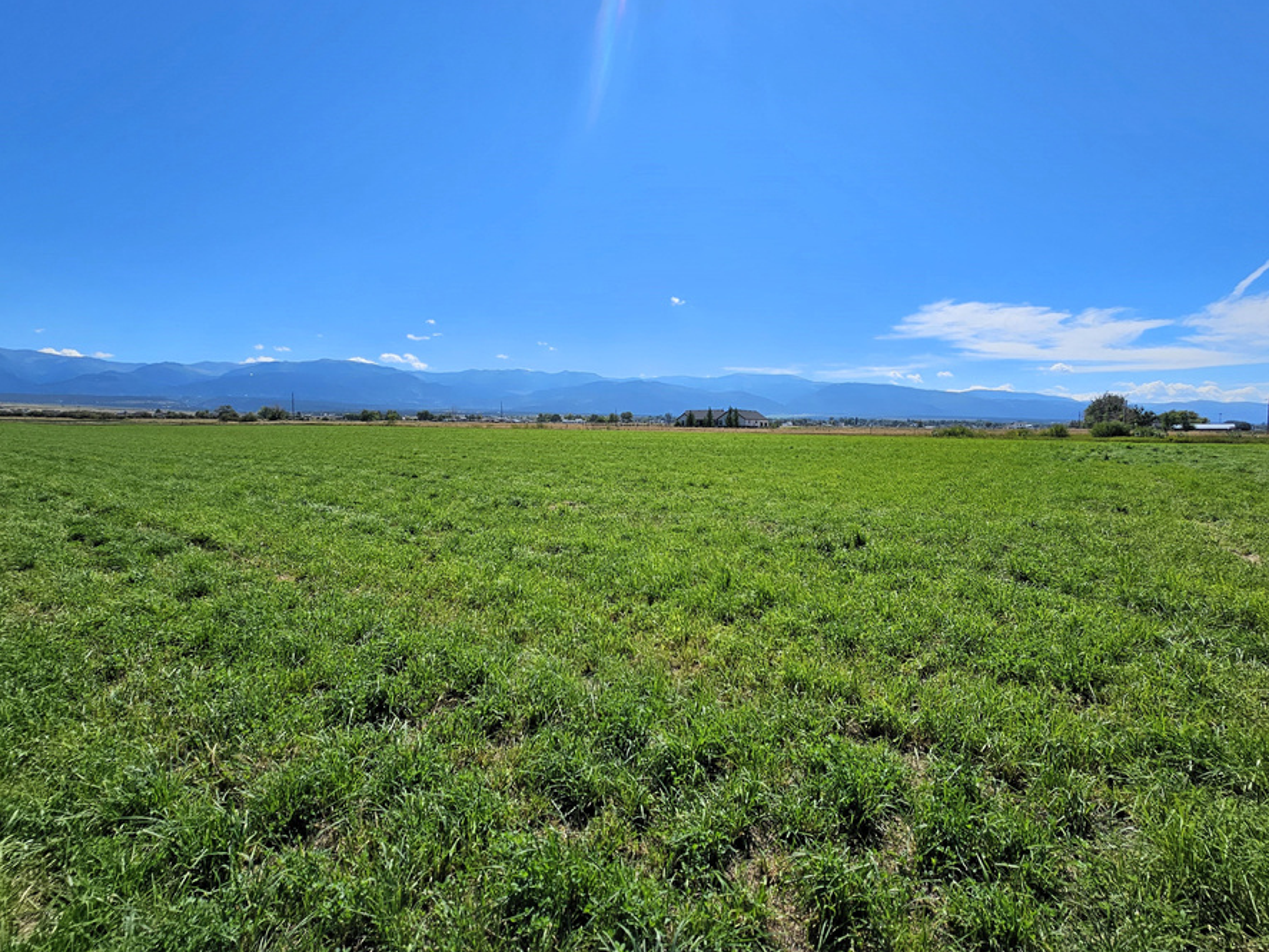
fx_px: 550
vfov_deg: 81.7
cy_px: 456
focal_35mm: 15
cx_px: 650
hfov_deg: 98.1
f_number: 2.2
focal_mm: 2.2
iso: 50
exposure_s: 1/4054
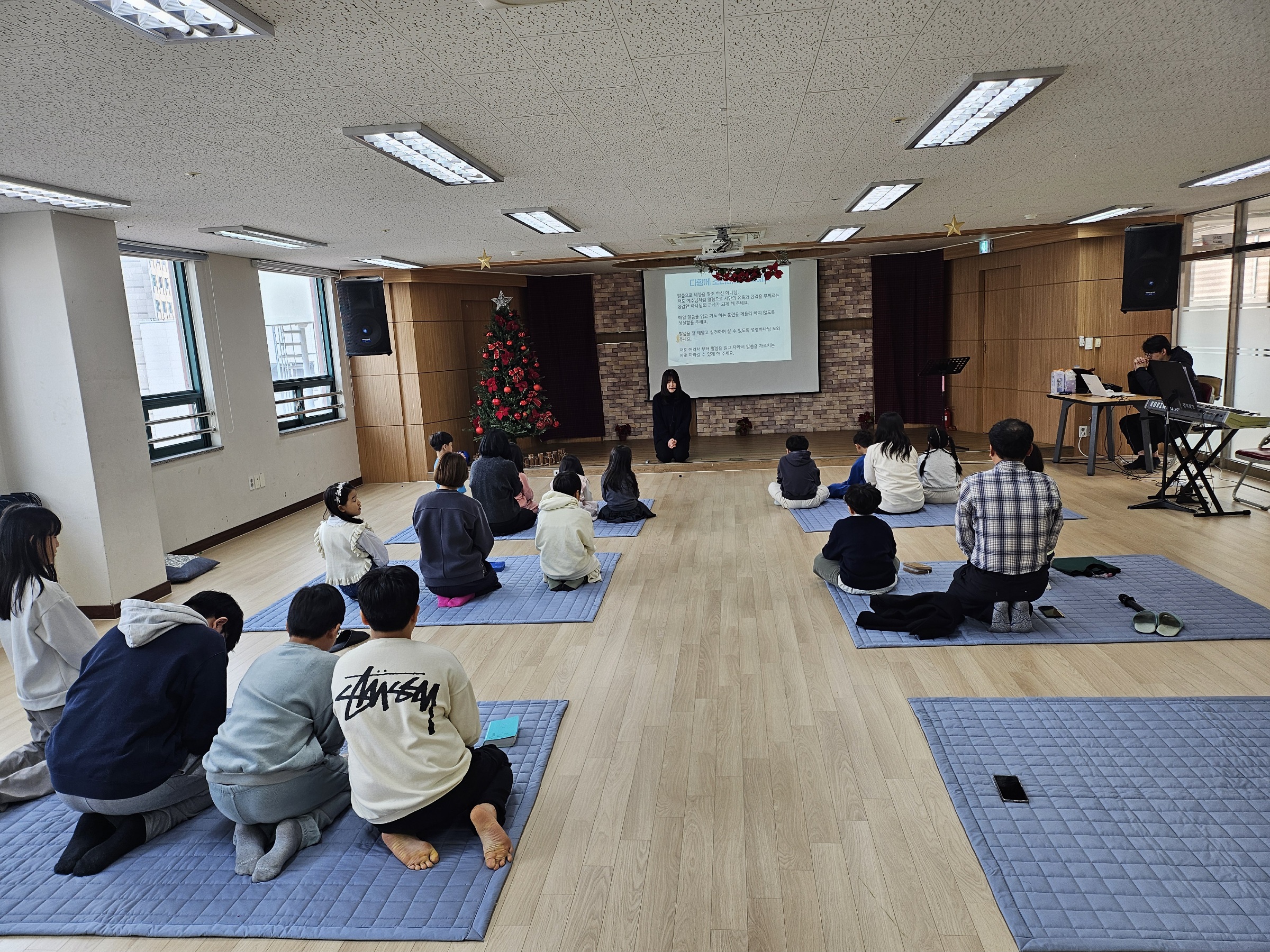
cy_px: 476
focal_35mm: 24
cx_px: 635
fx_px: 881
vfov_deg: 56.8
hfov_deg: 71.6
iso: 64
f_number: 1.8
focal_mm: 5
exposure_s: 1/120
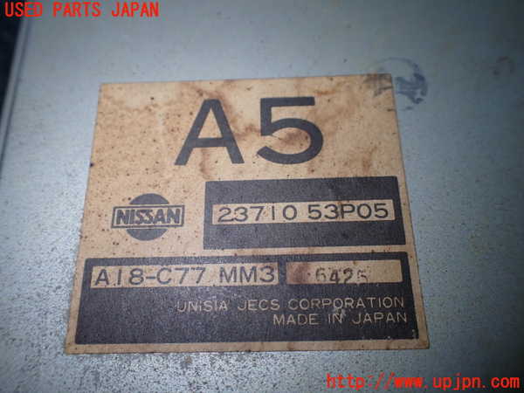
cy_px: 196
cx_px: 262
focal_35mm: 30
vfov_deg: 46.8
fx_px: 454
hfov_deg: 60.0
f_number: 2.3
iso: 160
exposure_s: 1/125
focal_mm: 5.4
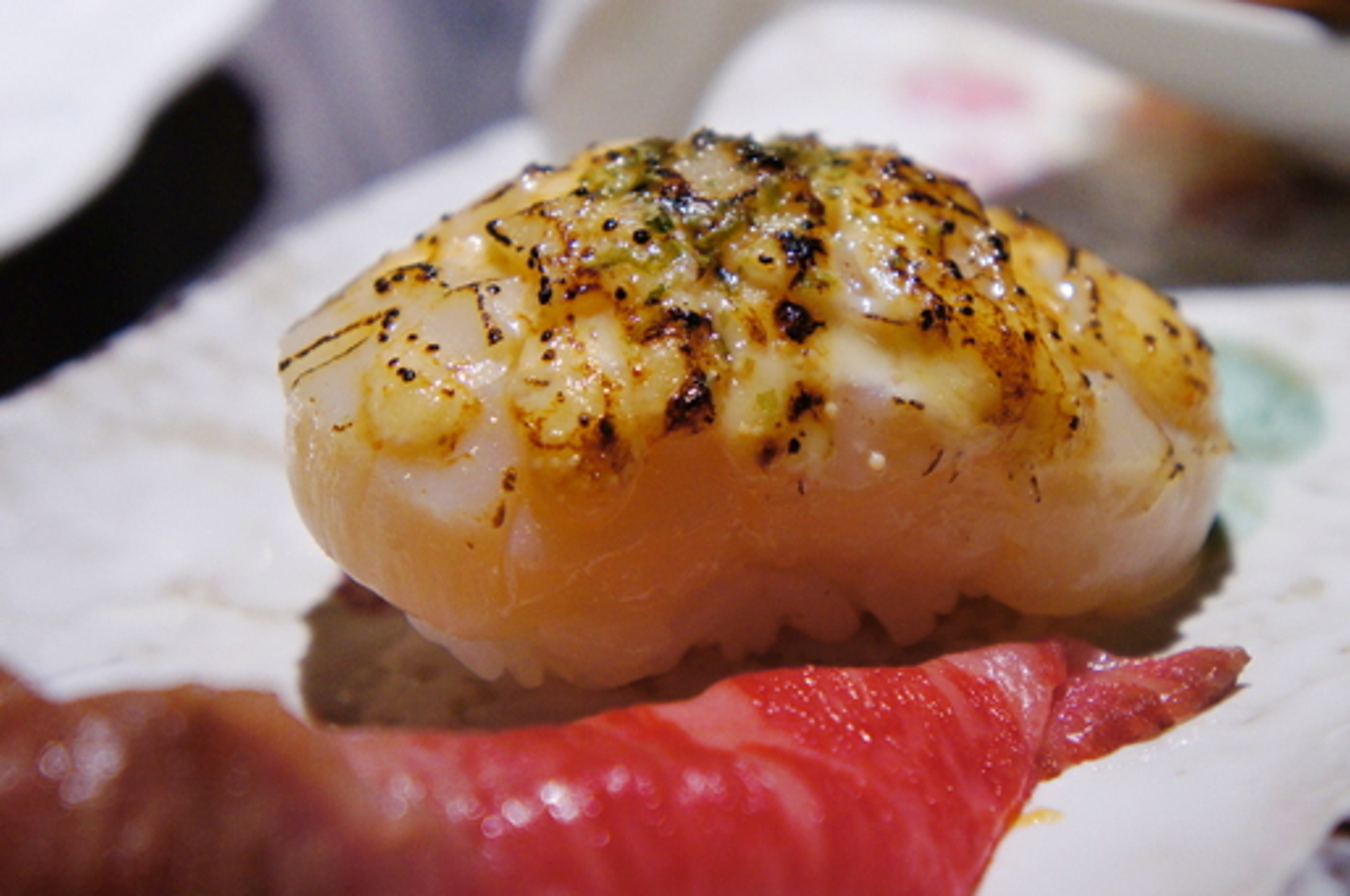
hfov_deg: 24.9
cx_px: 801
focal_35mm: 82
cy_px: 385
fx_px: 3056
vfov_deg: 16.7
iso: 800
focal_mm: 43
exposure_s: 1/30
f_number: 5
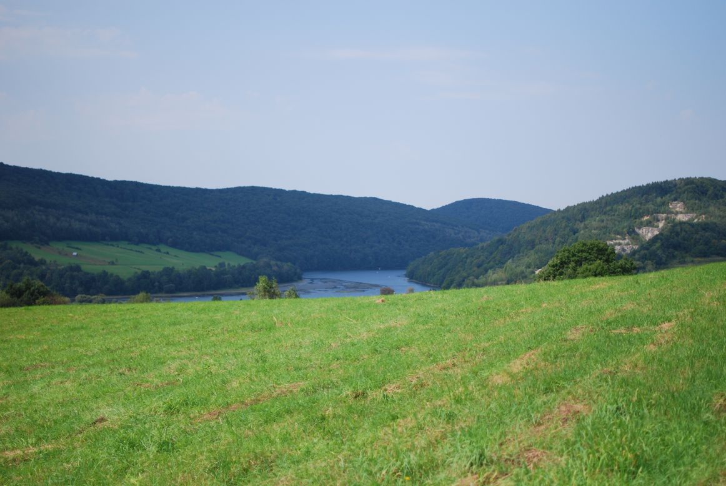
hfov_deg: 37.8
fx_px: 1060
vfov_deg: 25.8
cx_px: 363
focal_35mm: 52
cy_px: 243
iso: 100
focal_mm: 35
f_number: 1.8
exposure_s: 1/4000
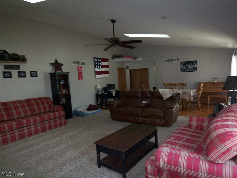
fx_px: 157
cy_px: 89
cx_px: 118
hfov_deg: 73.9
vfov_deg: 58.9
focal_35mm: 23
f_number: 2.8
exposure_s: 1/30
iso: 125
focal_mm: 3.8
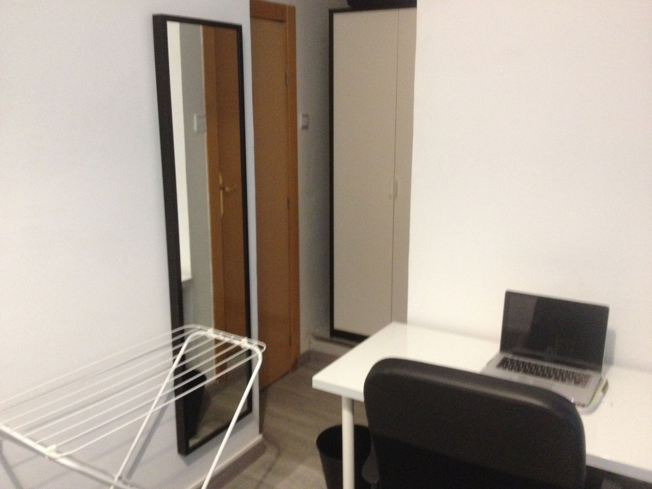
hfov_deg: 52.6
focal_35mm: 35
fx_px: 659
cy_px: 244
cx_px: 326
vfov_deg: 40.7
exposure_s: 1/15
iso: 400
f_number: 2.4
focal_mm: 4.28
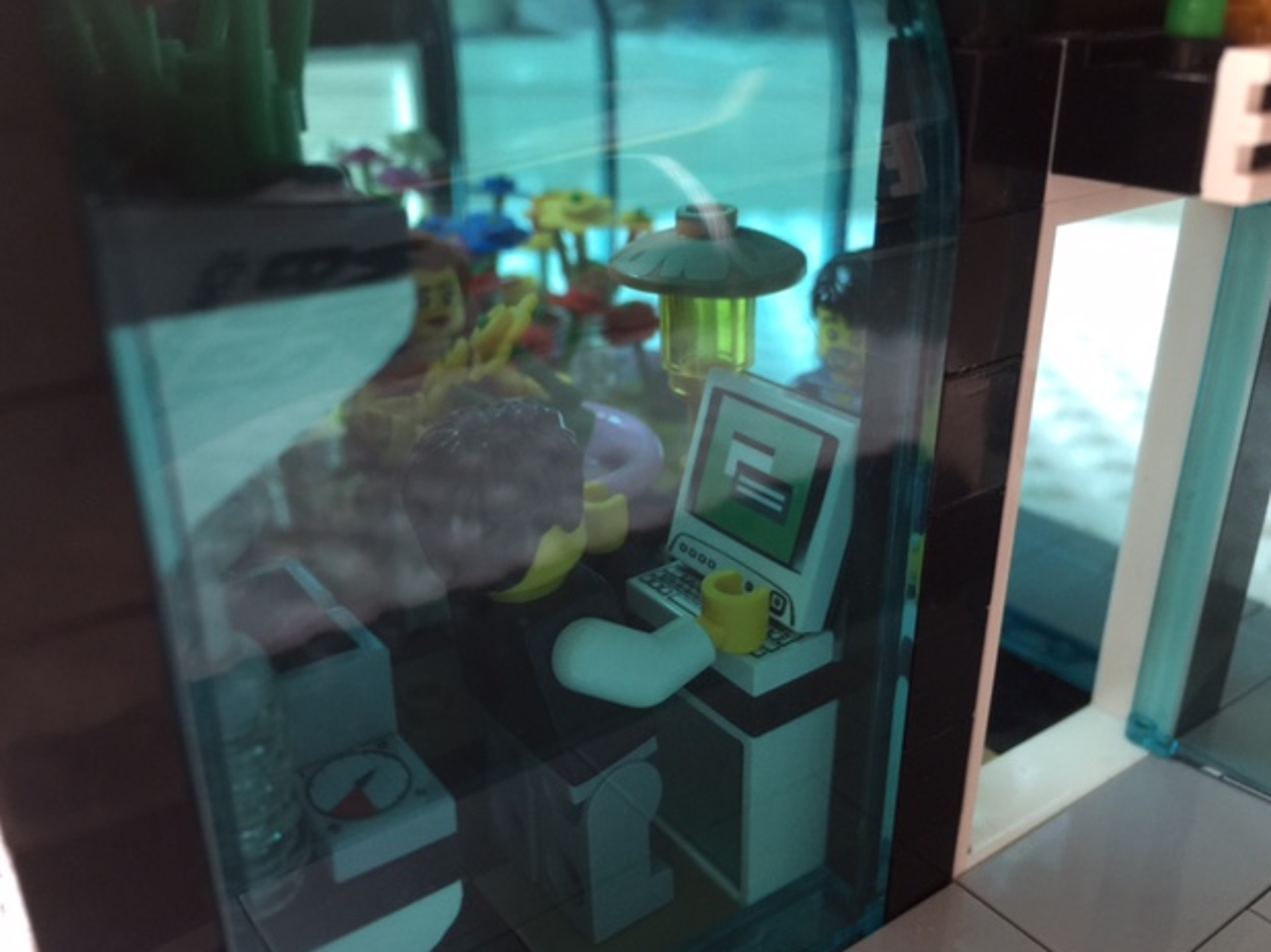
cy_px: 486
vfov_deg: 46.8
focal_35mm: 30
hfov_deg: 60.0
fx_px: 1101
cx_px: 624
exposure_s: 1/15
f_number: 2.2
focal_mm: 4.15
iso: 40
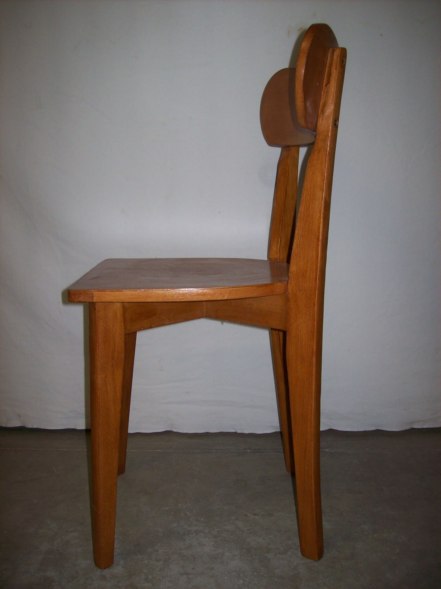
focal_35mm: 36
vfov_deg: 51.4
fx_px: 612
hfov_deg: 39.6
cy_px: 294
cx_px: 220
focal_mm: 6
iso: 80
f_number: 2.7
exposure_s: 1/64
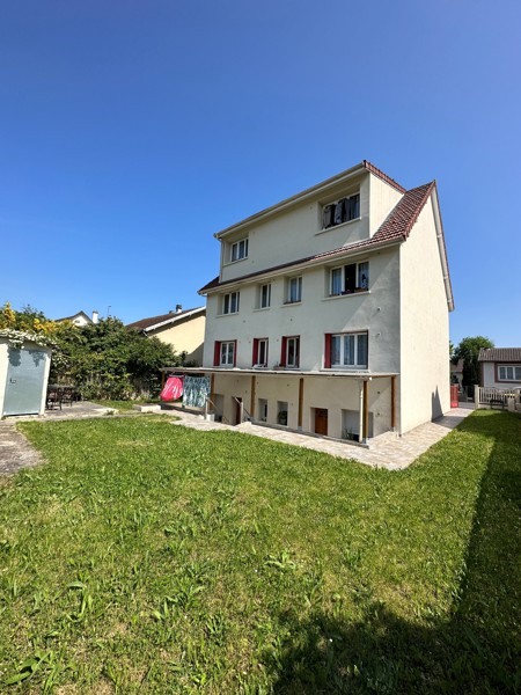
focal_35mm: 14
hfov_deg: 85.7
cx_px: 260
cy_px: 348
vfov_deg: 102.1
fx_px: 281
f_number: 2.2
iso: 40
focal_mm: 2.22
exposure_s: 1/1795
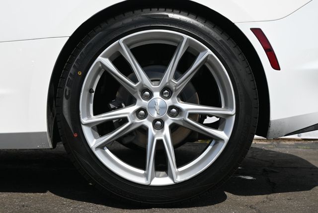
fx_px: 504
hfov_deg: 35.0
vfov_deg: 23.9
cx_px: 159
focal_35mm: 57
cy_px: 106
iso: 100
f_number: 6.3
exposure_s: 1/320
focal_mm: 38
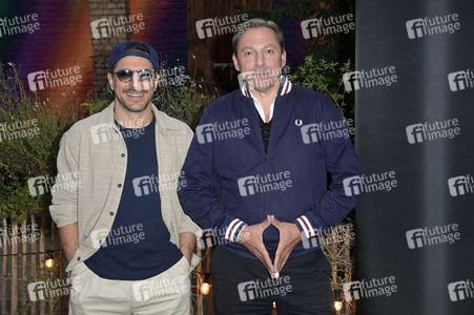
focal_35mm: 46
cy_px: 158
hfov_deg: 42.8
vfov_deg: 29.2
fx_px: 605
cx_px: 237
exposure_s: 1/100
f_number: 6.3
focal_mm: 46
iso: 1250
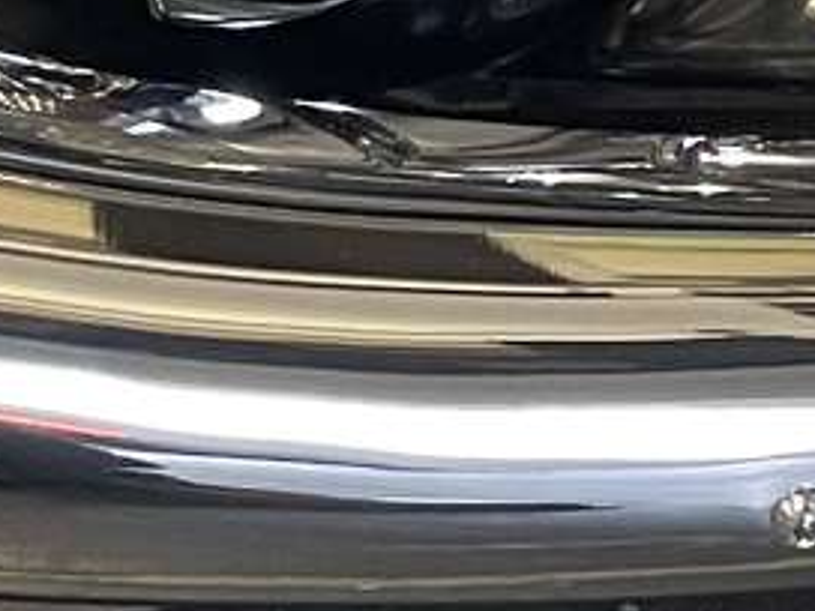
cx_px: 1154
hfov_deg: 10.1
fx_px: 4497
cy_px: -1207
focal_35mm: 191
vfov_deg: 7.0
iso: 250
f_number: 1.6
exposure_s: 1/50
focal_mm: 4.2
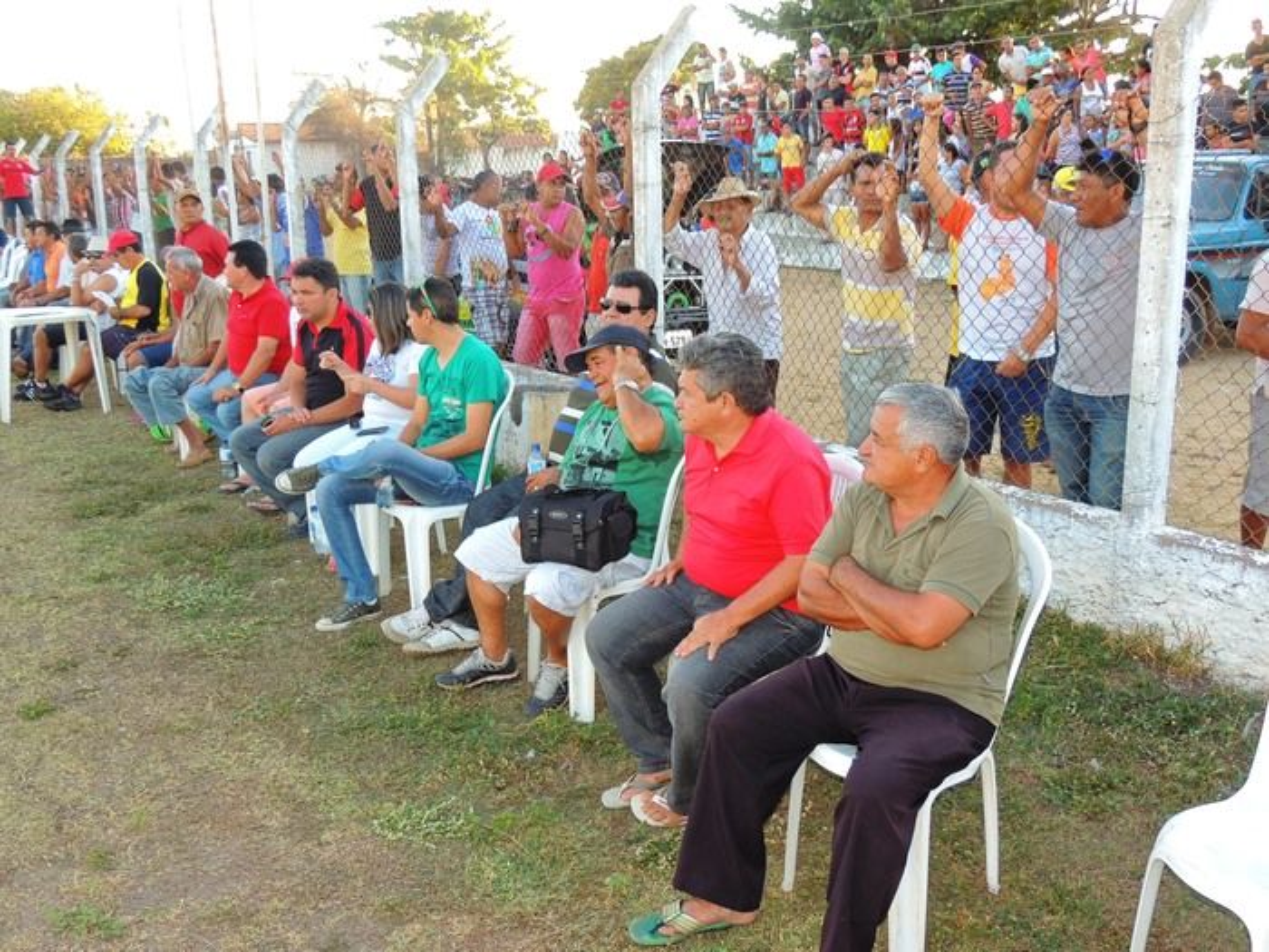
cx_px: 634
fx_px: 1283
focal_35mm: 35
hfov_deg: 52.6
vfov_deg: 40.7
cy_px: 476
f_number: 3.3
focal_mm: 6.2
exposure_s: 1/50
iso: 110
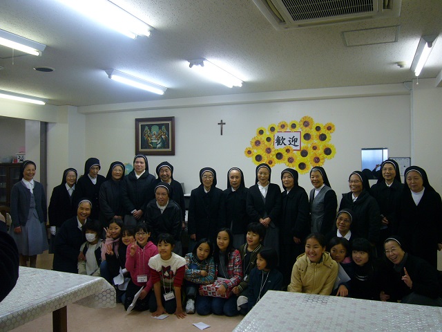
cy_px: 166
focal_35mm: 30
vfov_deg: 46.8
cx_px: 221
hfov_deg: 60.0
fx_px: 383
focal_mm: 4.6
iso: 100
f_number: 2.8
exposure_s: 1/25
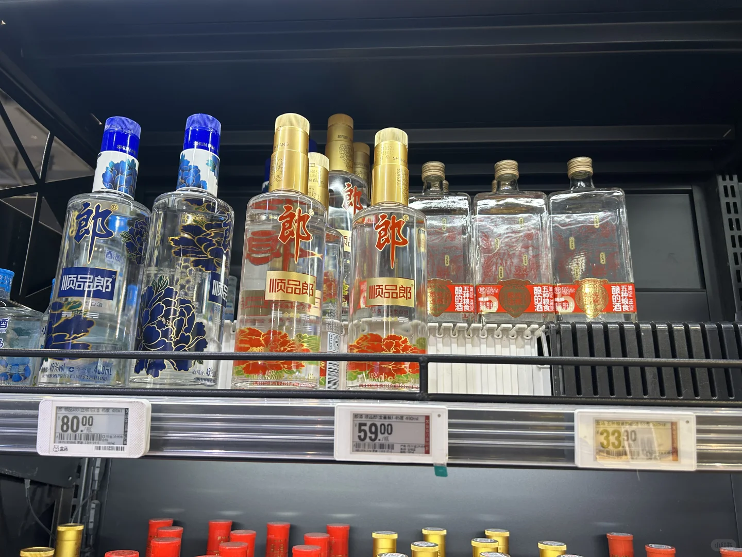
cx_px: 371
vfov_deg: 53.1
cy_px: 278
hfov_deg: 67.3
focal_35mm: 26
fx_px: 557
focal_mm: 5.7
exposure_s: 1/50
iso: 80
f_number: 1.5
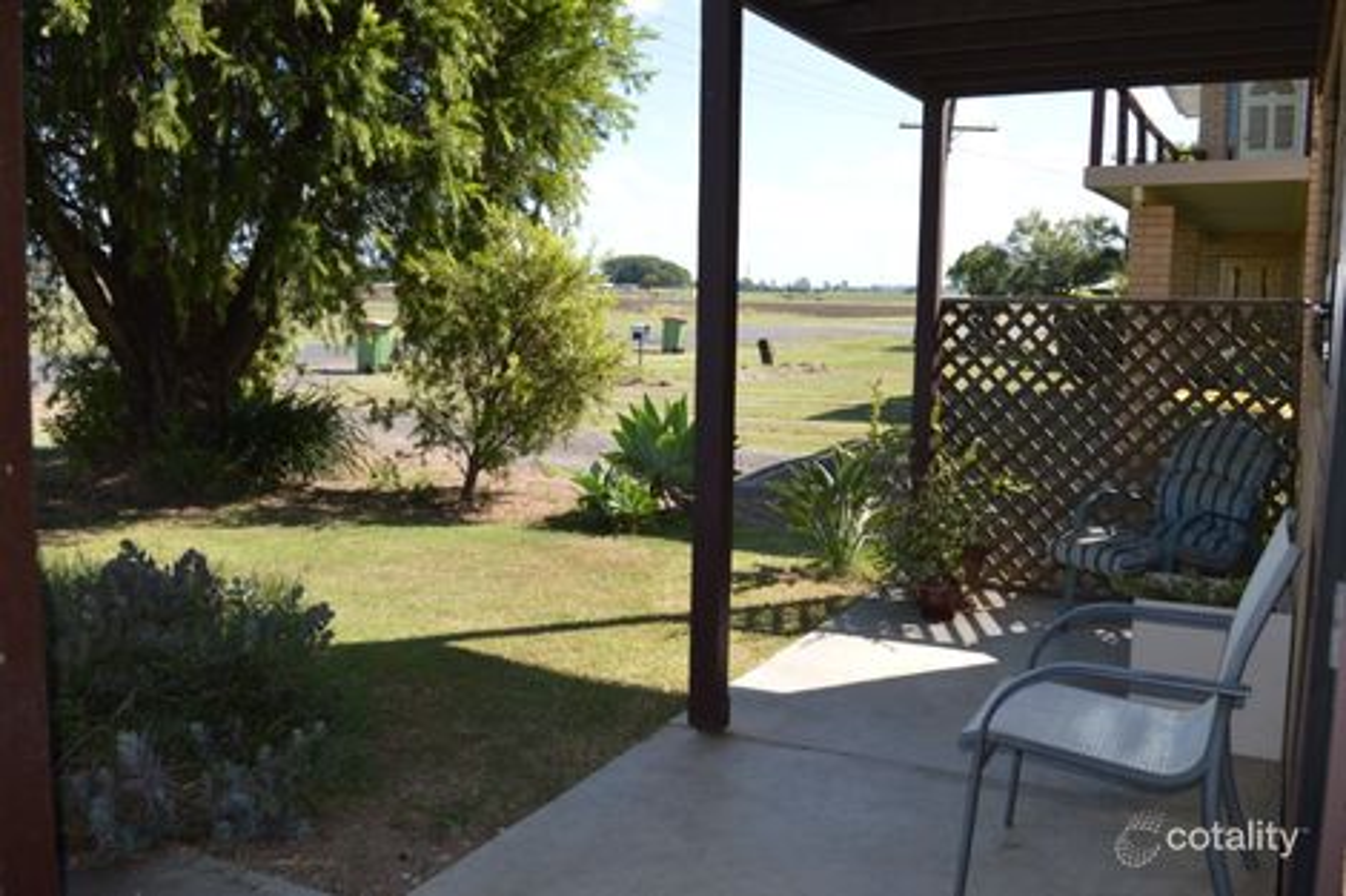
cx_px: 673
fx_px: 1233
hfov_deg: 57.2
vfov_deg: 39.9
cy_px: 448
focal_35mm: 33
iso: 100
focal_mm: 22
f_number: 7.1
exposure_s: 1/200
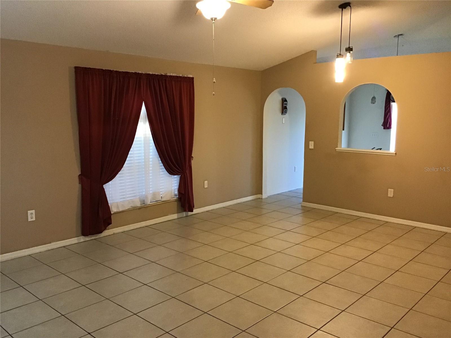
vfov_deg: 45.4
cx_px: 226
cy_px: 169
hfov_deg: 58.4
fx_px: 404
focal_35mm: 31
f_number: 2.4
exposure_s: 1/20
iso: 200
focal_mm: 3.3
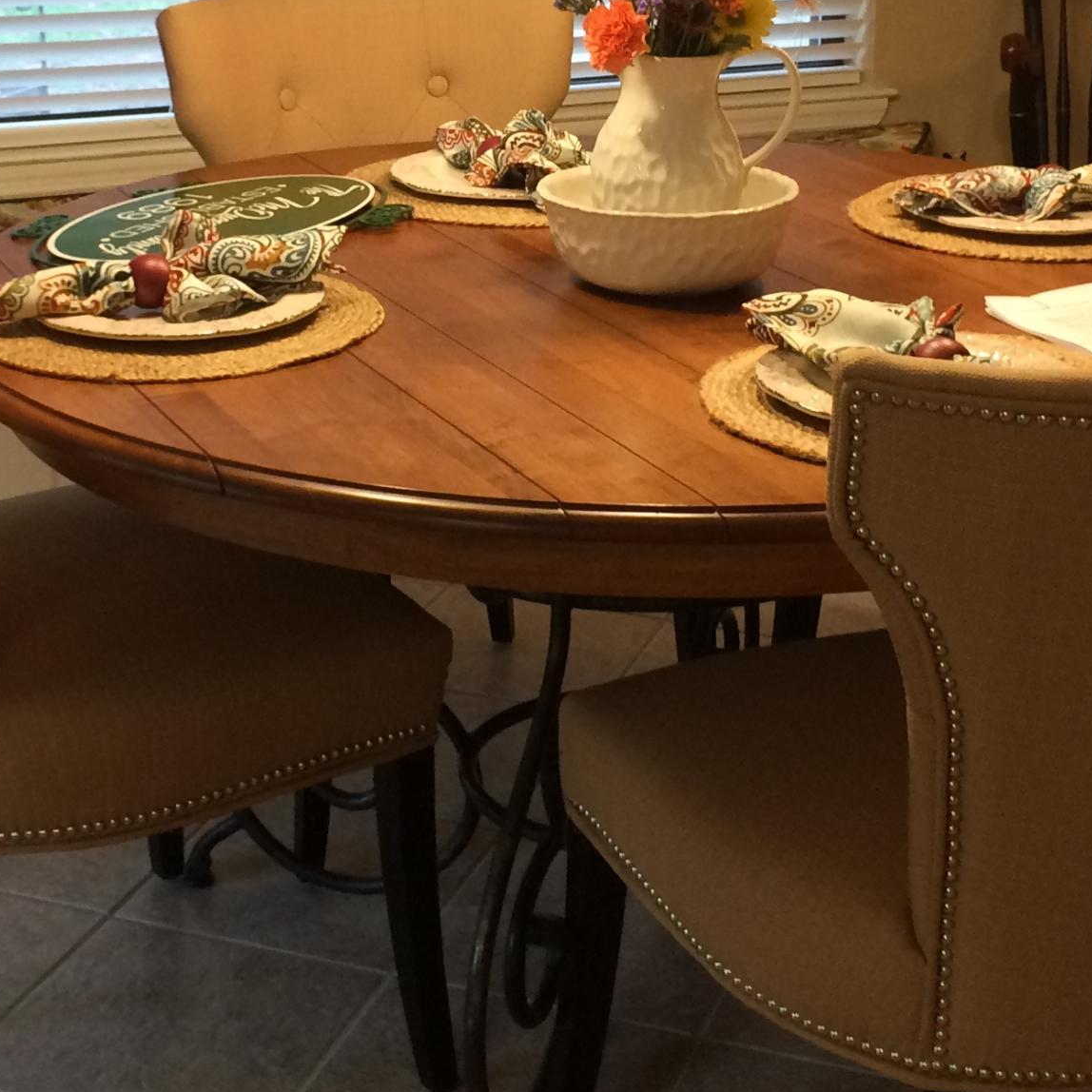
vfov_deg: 25.2
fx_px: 2391
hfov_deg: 25.7
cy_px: 185
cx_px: 545
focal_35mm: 67
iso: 100
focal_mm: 4.15
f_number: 2.2
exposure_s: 1/30
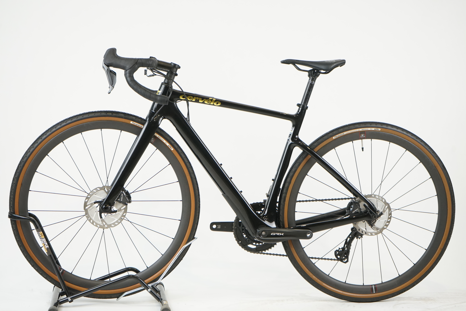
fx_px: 906
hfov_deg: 28.8
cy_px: 156
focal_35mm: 70
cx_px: 233
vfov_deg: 19.5
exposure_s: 1/200
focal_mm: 70
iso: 2000
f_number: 5.6
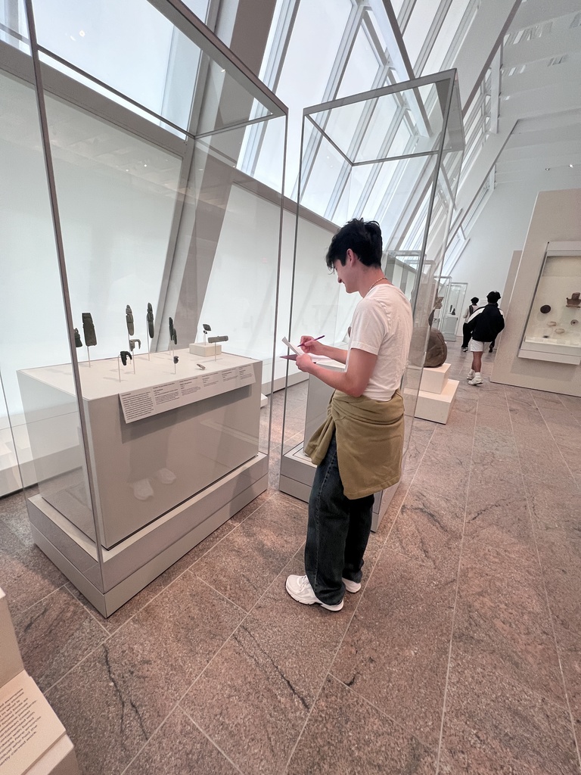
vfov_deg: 106.2
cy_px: 388
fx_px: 291
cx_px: 290
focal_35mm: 13
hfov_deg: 89.9
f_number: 1.8
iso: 160
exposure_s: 1/103
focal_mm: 1.57
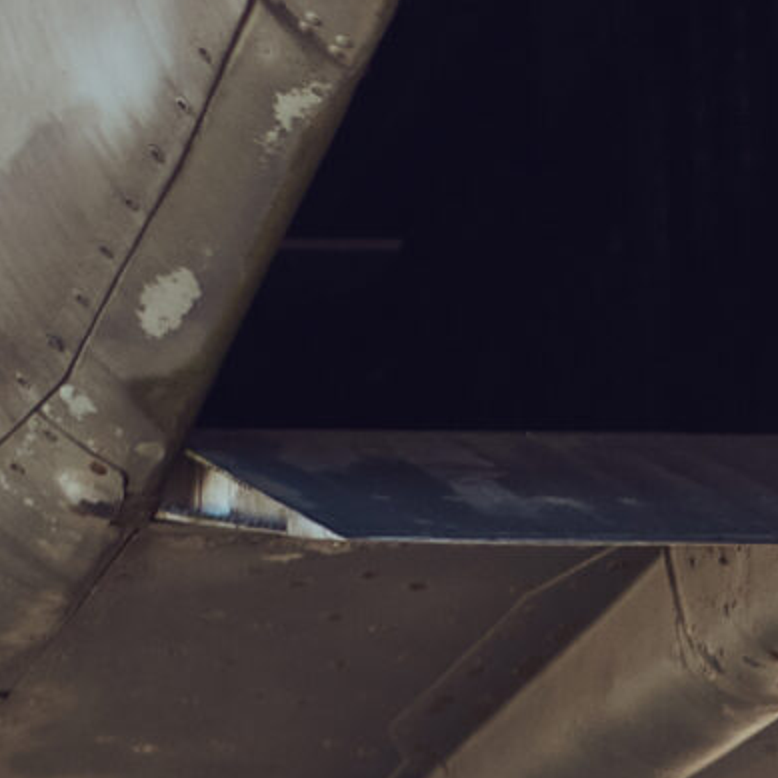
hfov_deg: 3.7
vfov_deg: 3.7
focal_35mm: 470
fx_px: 11951
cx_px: 1838
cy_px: 923
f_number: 1.6
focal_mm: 56
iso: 200
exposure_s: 1/1000
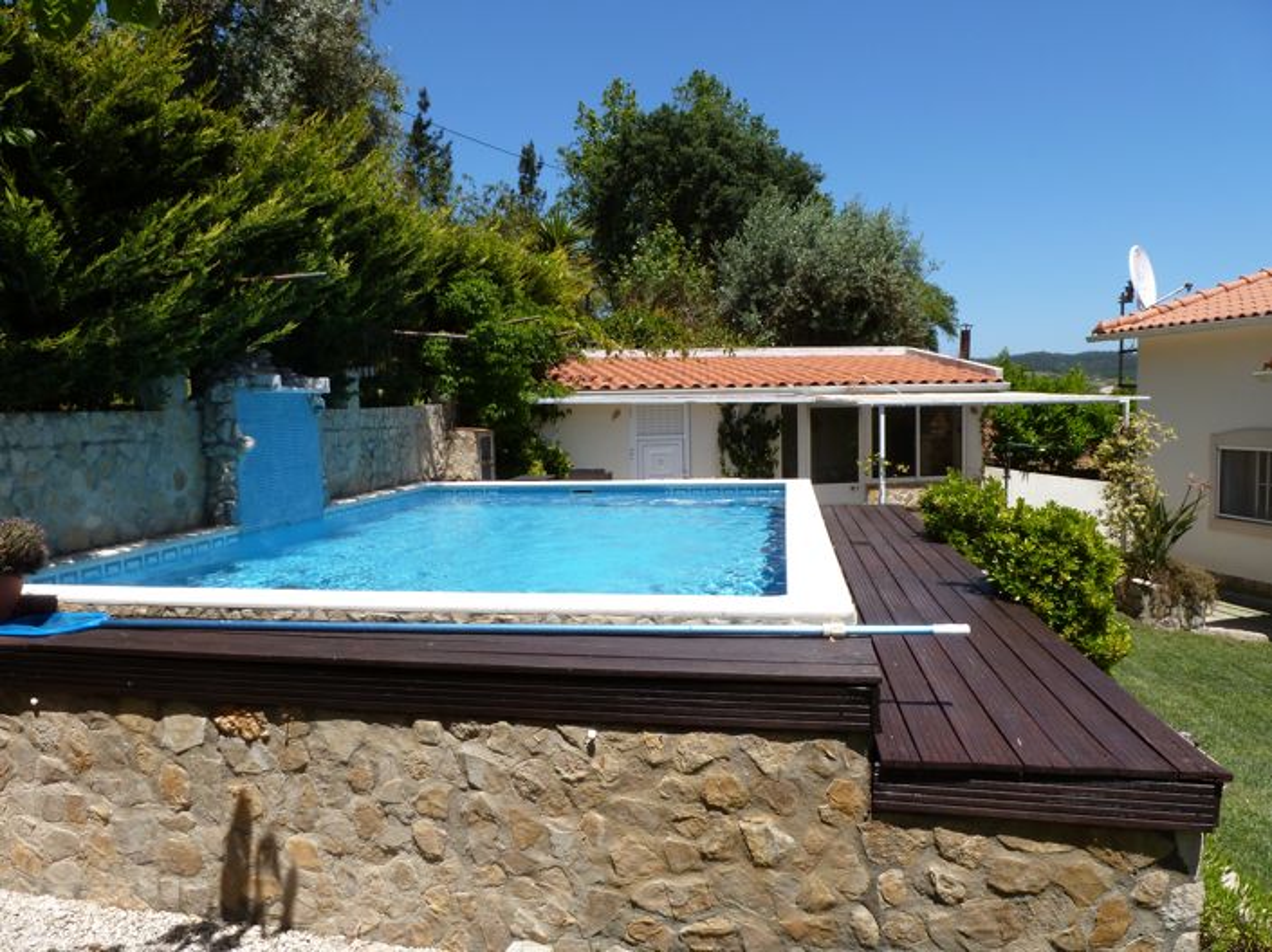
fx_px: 881
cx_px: 636
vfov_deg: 56.8
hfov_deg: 71.6
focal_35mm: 24
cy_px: 476
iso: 100
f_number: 5
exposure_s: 1/400
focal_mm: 4.3
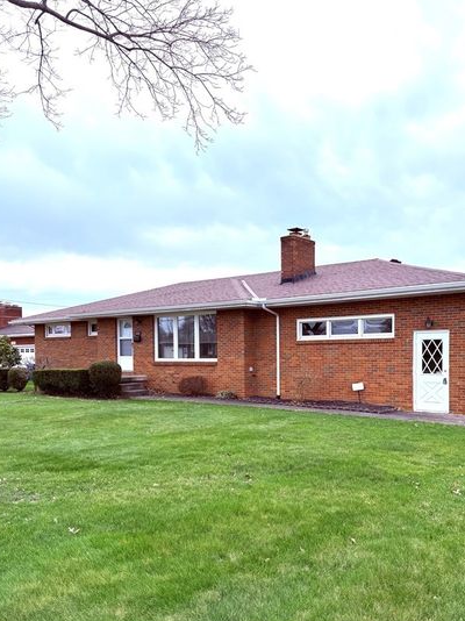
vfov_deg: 59.5
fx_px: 538
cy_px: 369
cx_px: 260
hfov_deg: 46.7
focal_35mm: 30
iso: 100
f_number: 1.78
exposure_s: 1/2445
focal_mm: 6.76
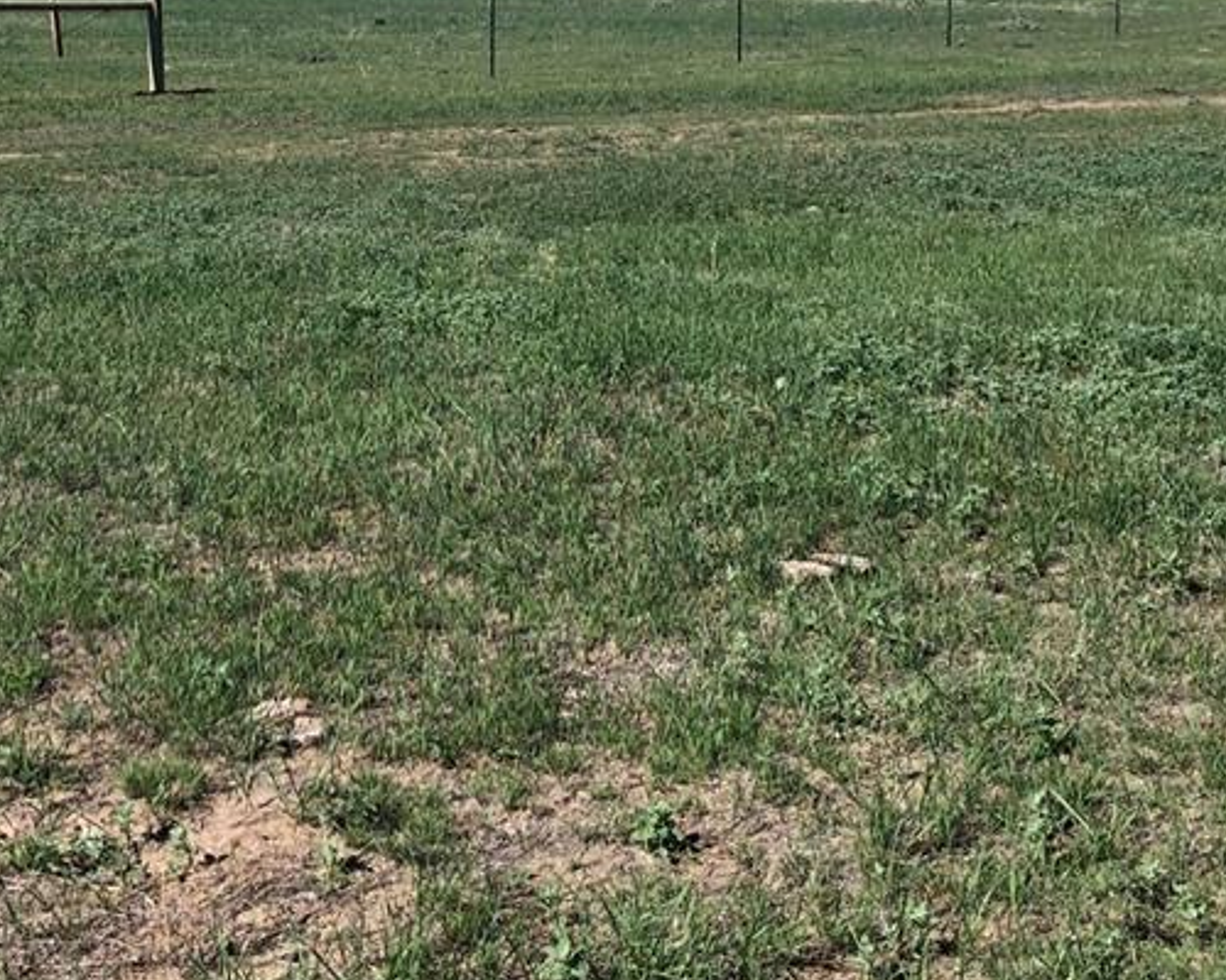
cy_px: 89
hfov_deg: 33.2
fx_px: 2032
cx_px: 375
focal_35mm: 56
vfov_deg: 26.2
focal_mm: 3.99
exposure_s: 1/2088
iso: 20
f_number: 1.8
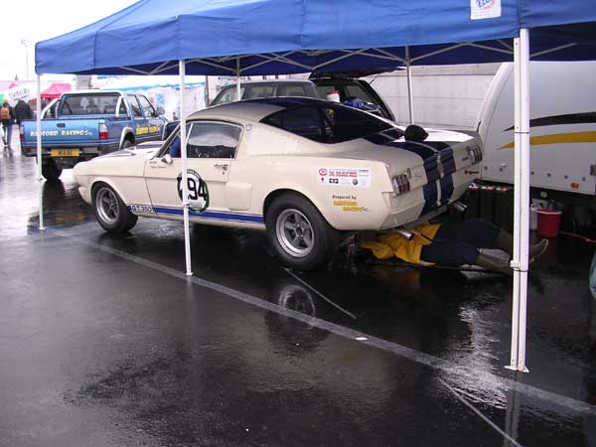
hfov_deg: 49.0
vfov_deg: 37.7
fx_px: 654
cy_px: 224
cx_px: 298
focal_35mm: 38
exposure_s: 1/300
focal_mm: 5.8
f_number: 2.8
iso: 100
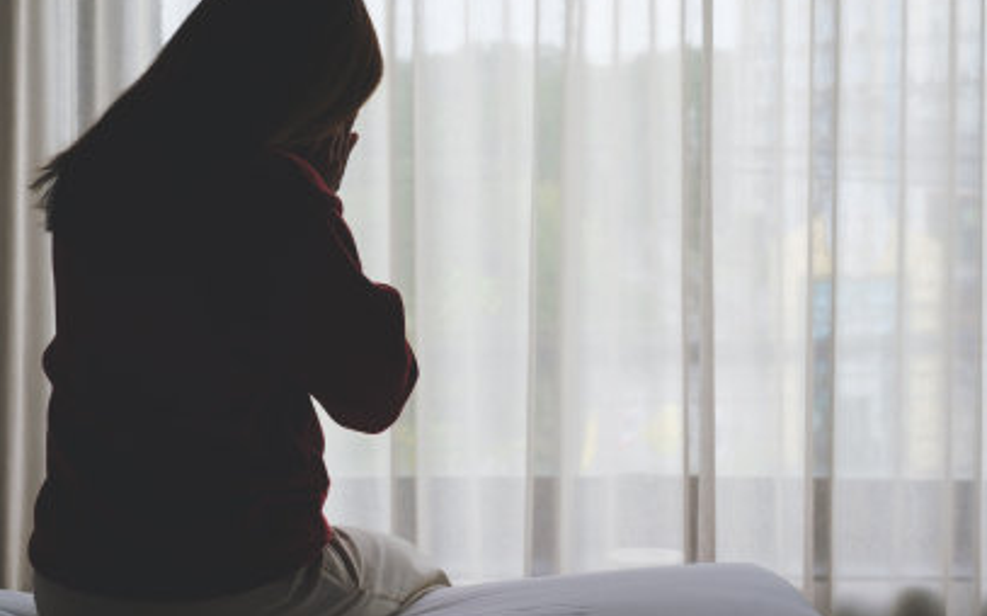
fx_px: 1855
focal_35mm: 69
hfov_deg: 29.8
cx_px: 468
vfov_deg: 18.8
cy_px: 247
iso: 160
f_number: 2.8
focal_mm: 30.2
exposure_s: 1/110
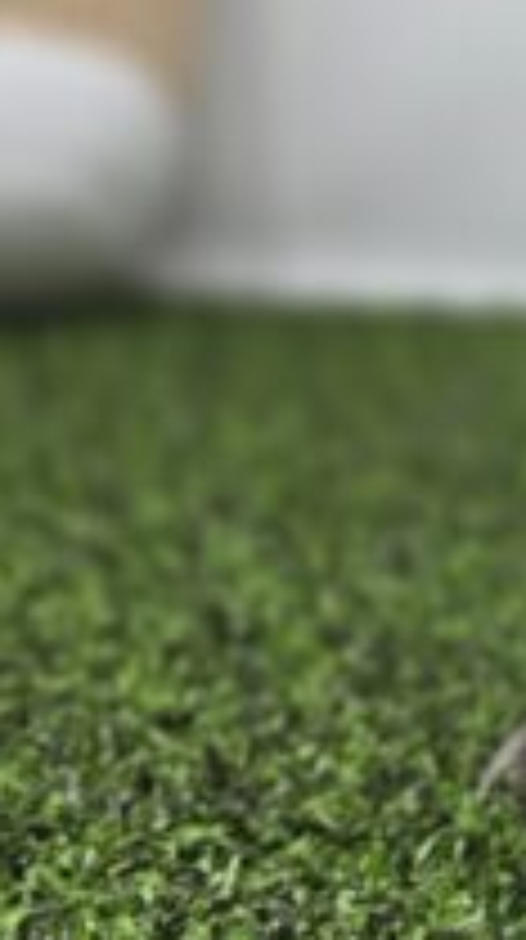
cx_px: 1645
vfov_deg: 16.5
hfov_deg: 8.2
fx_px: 3061
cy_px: -297
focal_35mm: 123
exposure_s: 1/120
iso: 40
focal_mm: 6.3
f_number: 1.7
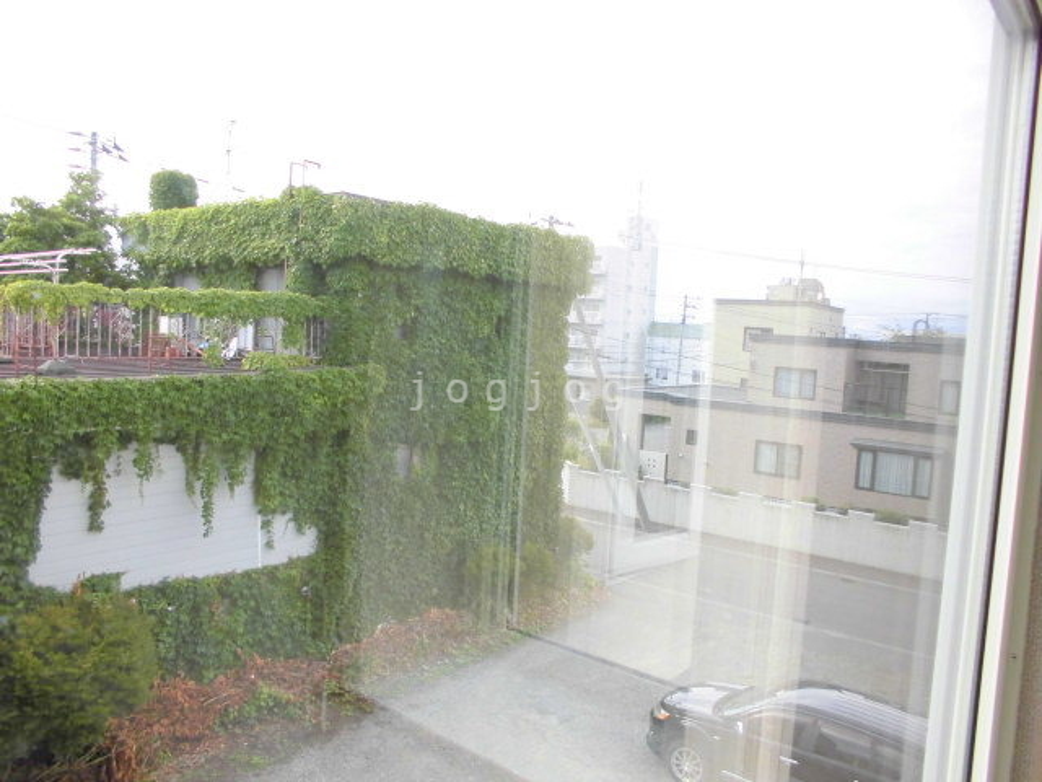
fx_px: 783
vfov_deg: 53.1
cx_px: 521
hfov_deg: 67.3
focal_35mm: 26
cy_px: 391
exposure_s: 1/200
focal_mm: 4.6
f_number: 3.5
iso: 100
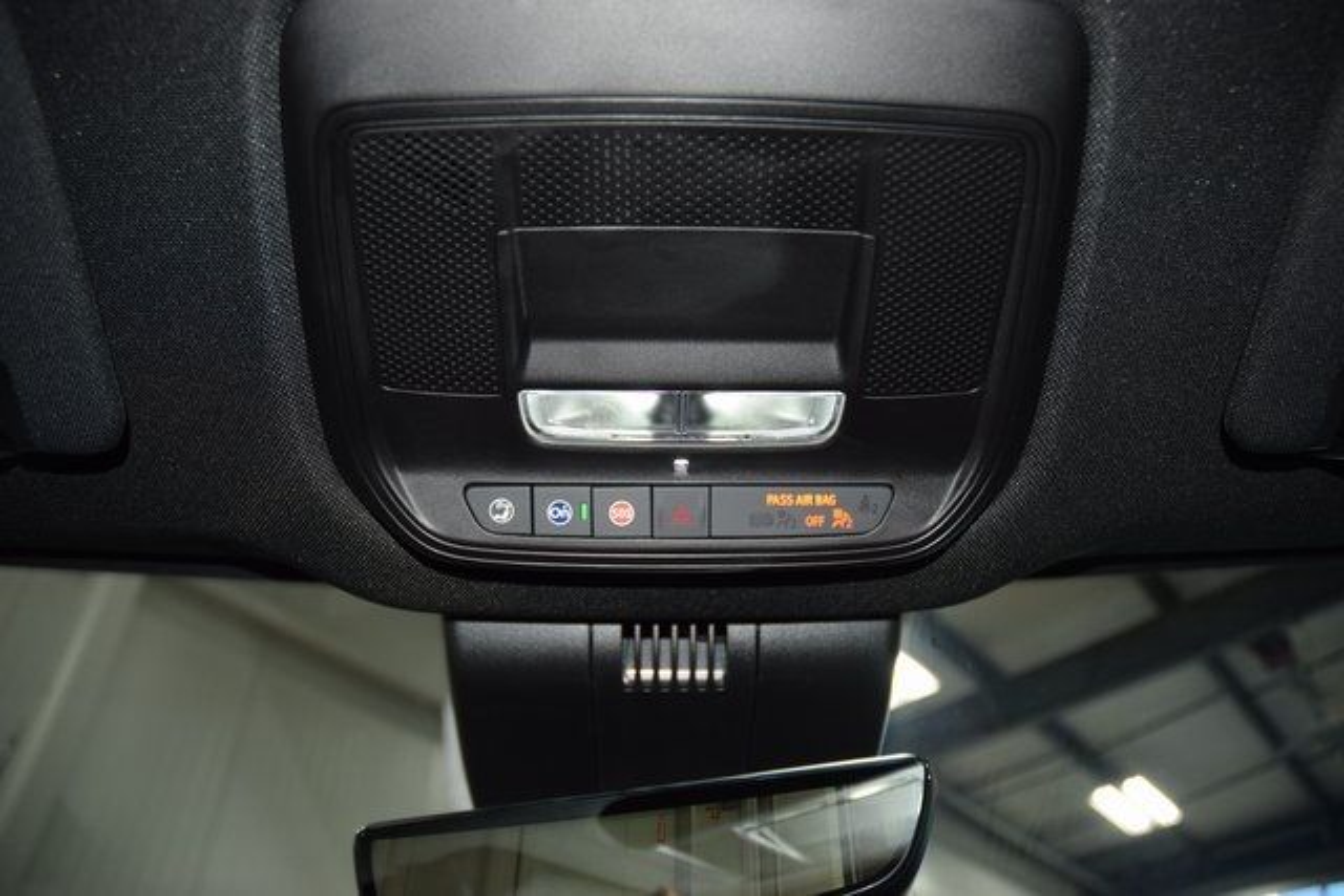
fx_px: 1008
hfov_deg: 67.4
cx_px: 672
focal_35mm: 27
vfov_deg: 48.0
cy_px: 448
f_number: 3.5
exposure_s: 1/125
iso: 640
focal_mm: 18
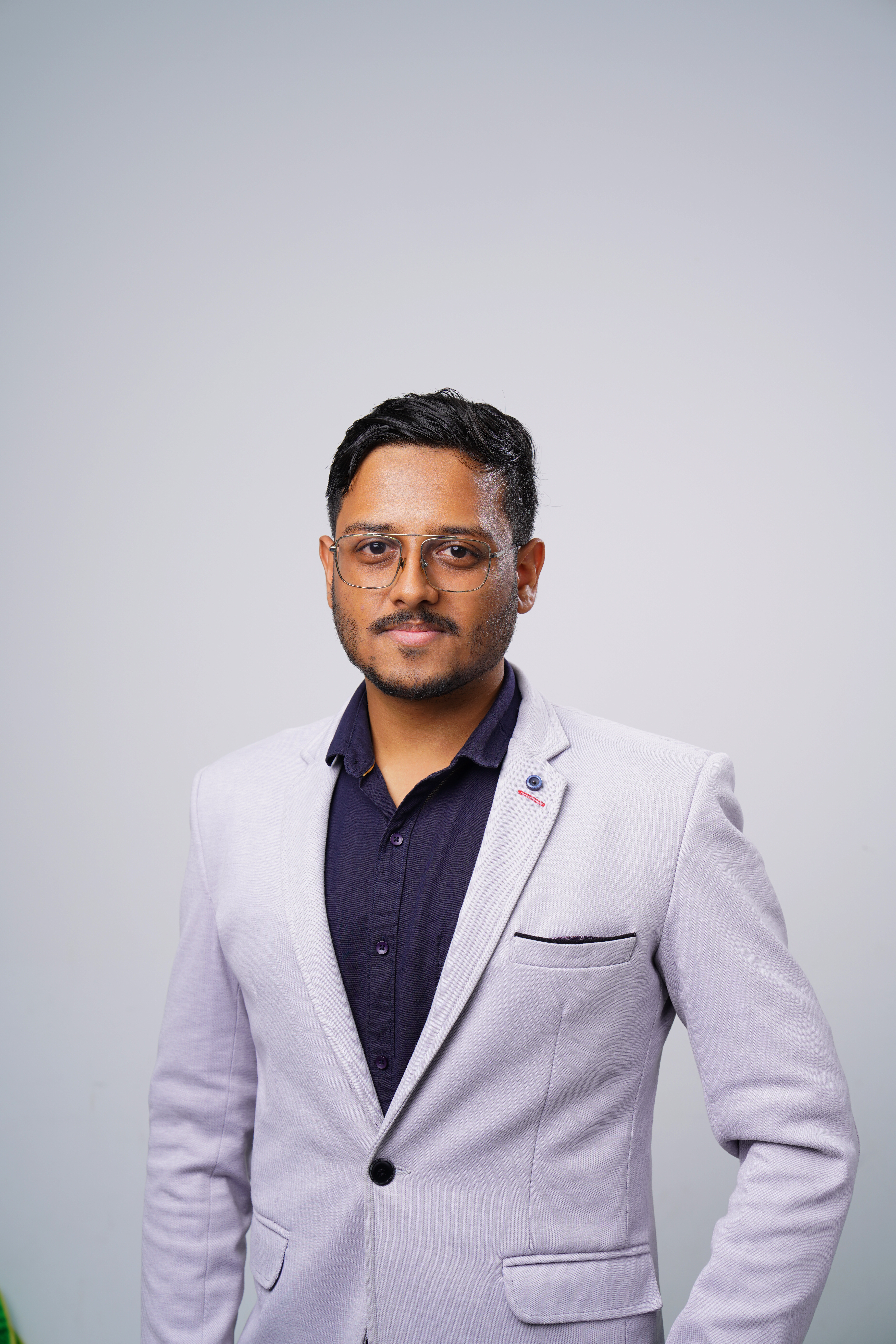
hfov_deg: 21.9
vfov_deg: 32.4
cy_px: 672
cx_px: 448
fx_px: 2314
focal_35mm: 62
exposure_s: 1/125
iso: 100
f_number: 5.6
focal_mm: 62
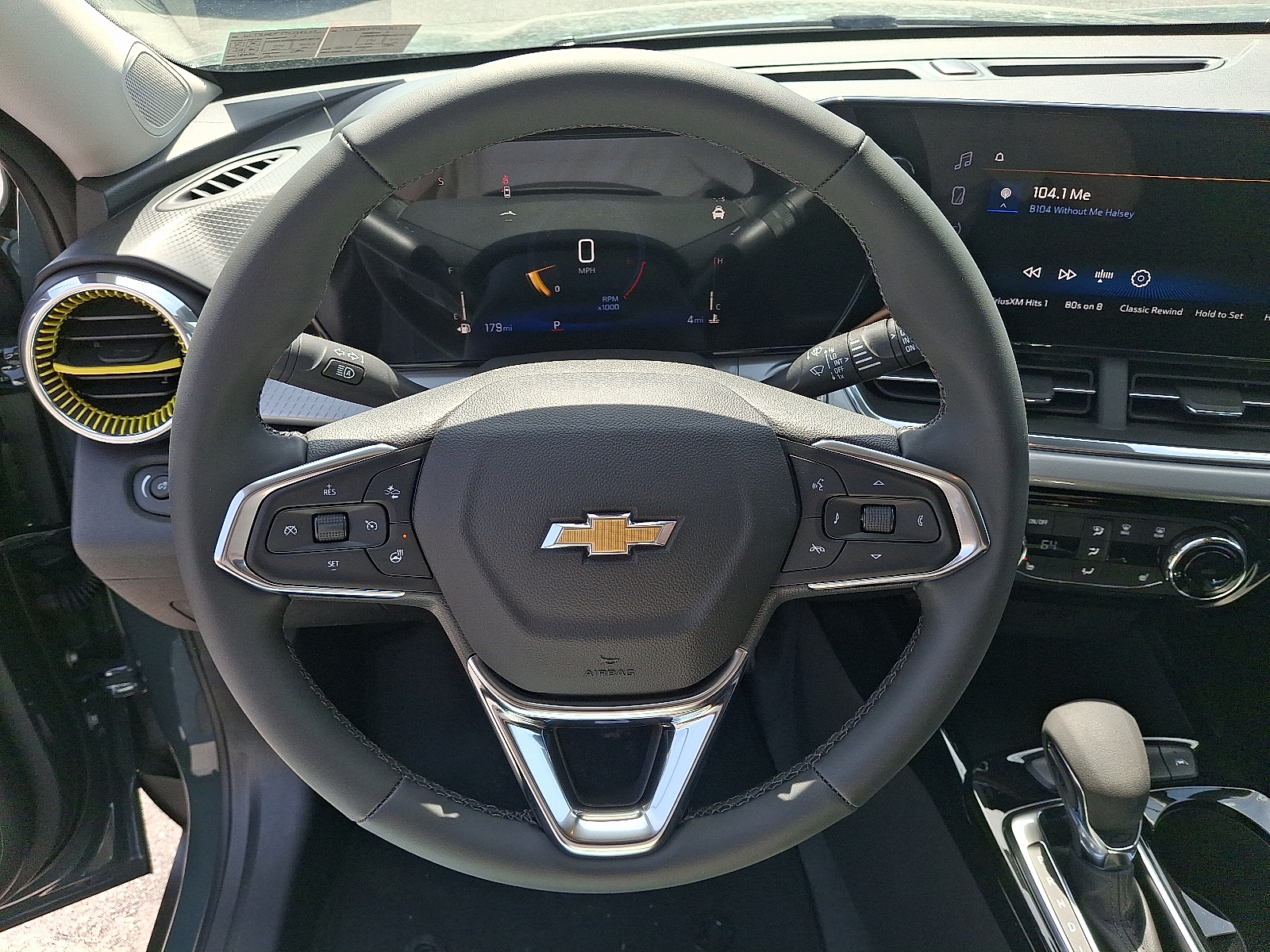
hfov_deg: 69.4
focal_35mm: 25
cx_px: 635
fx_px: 917
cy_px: 476
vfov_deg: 54.9
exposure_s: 1/556
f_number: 1.8
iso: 30
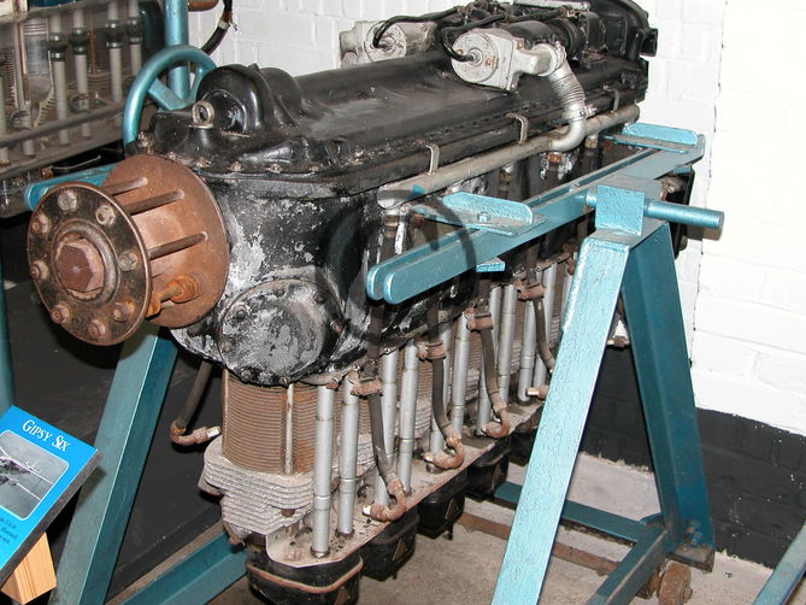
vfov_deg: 26.6
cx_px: 395
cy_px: 269
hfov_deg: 34.9
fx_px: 1281
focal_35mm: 55
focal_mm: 11.6
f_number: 3
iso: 100
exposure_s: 1/60
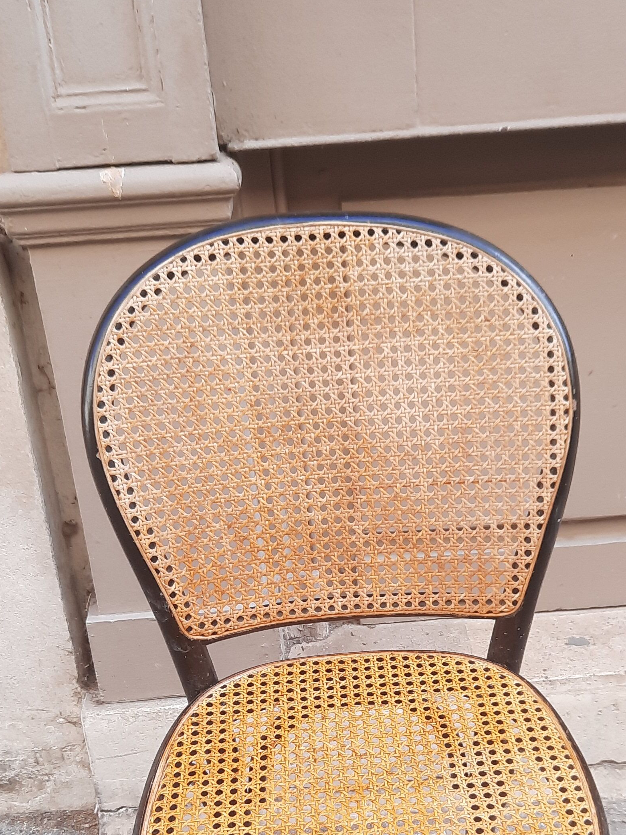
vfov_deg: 38.5
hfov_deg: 30.2
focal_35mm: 48
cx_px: 369
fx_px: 1158
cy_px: 643
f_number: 2
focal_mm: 4.6
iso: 40
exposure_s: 1/100
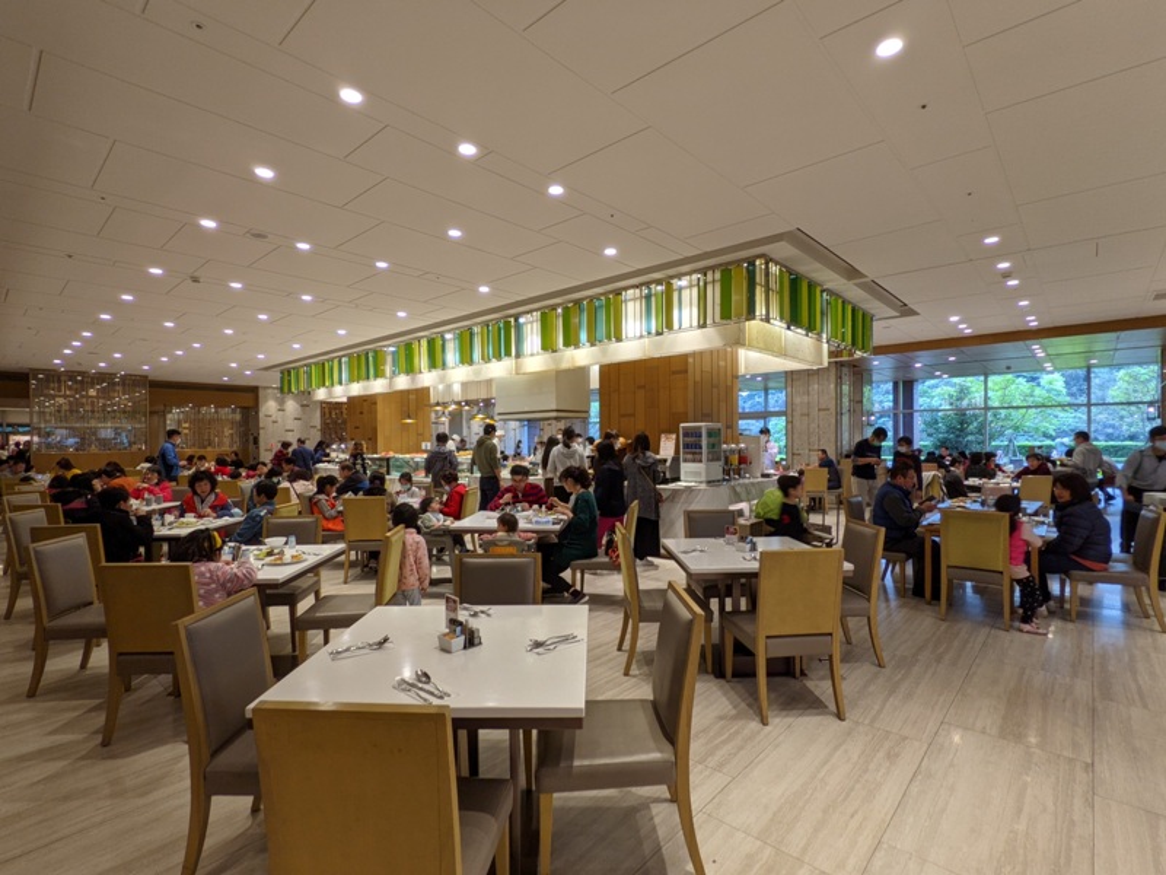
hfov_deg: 94.5
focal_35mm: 16
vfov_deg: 78.1
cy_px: 438
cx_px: 583
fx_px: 539
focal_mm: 2.22
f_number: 2.2
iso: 33
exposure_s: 1/24
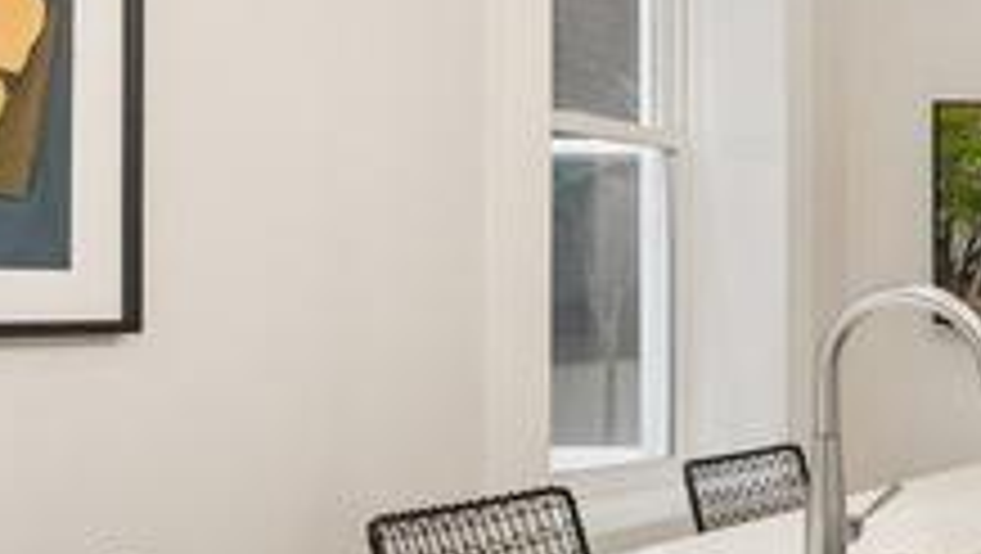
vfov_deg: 20.4
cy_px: 338
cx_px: 1634
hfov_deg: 23.7
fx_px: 1536
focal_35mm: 59
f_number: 7.1
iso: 640
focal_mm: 12
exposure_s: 1/25
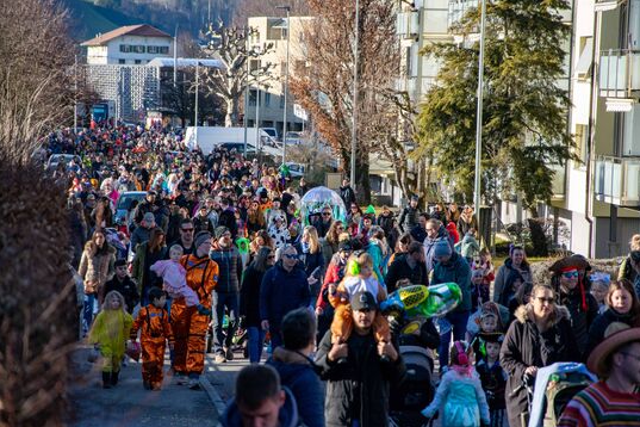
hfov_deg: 13.0
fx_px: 2818
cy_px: 214
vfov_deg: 8.7
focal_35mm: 159
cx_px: 321
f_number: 5.6
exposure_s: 1/1000
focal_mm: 105
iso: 720
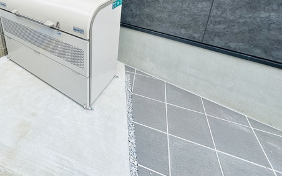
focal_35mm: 23
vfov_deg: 47.3
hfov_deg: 72.5
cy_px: 16
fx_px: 177
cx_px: 75
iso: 40
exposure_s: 1/412
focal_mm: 2.22
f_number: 2.2
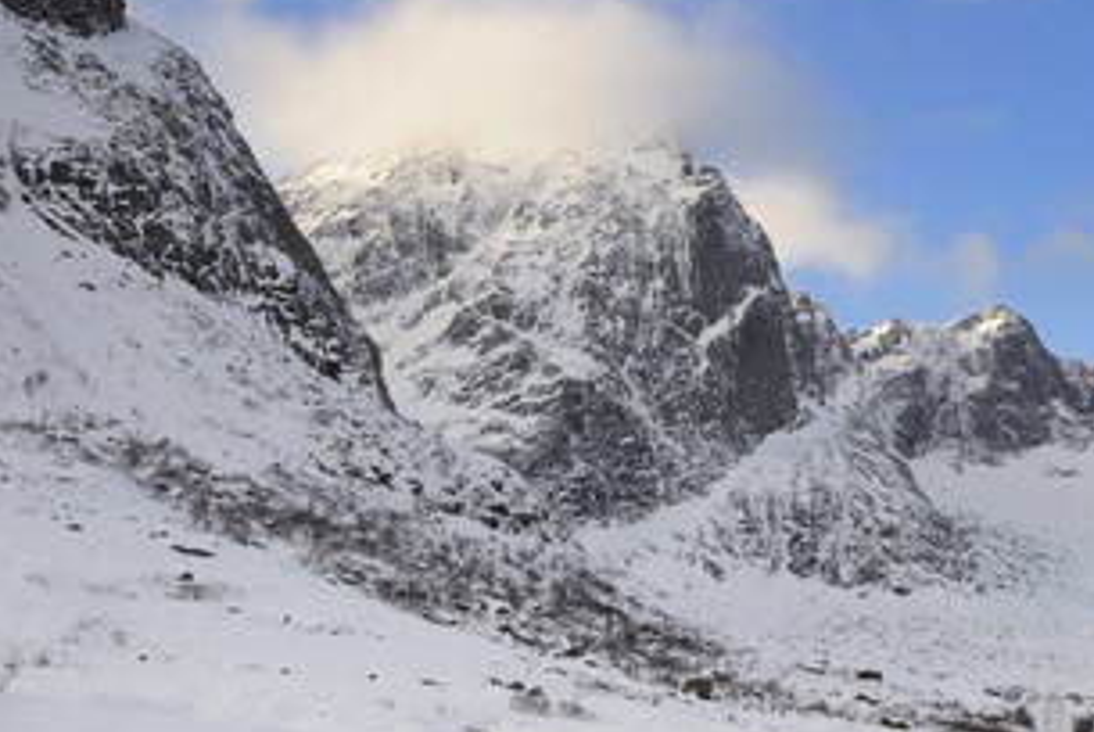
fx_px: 1673
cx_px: 746
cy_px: 477
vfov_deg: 24.6
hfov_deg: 35.8
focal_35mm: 55
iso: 200
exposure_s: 1/160
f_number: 10
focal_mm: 40
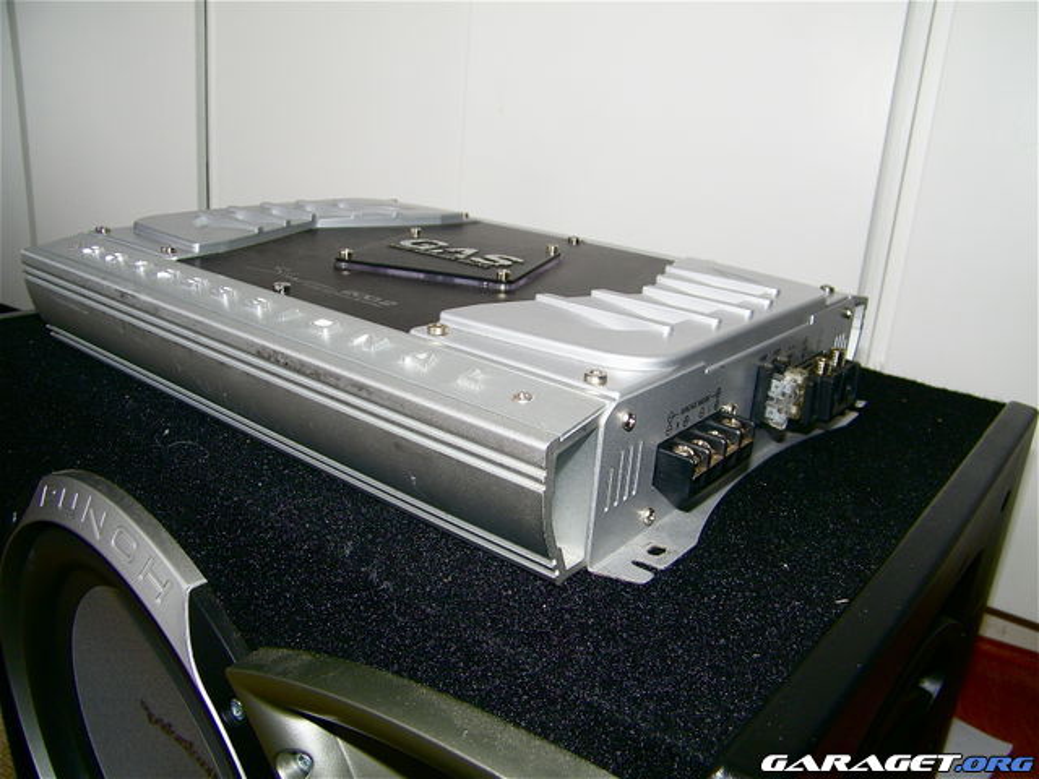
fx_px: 840
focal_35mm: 28
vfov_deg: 49.7
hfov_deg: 63.4
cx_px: 520
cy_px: 390
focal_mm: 5
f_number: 3.5
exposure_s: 1/30
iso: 80
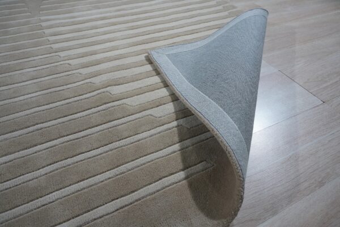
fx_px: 227
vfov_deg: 53.1
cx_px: 170
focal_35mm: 24
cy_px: 114
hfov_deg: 73.7
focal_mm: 24
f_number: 6.3
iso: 640
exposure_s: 1/160
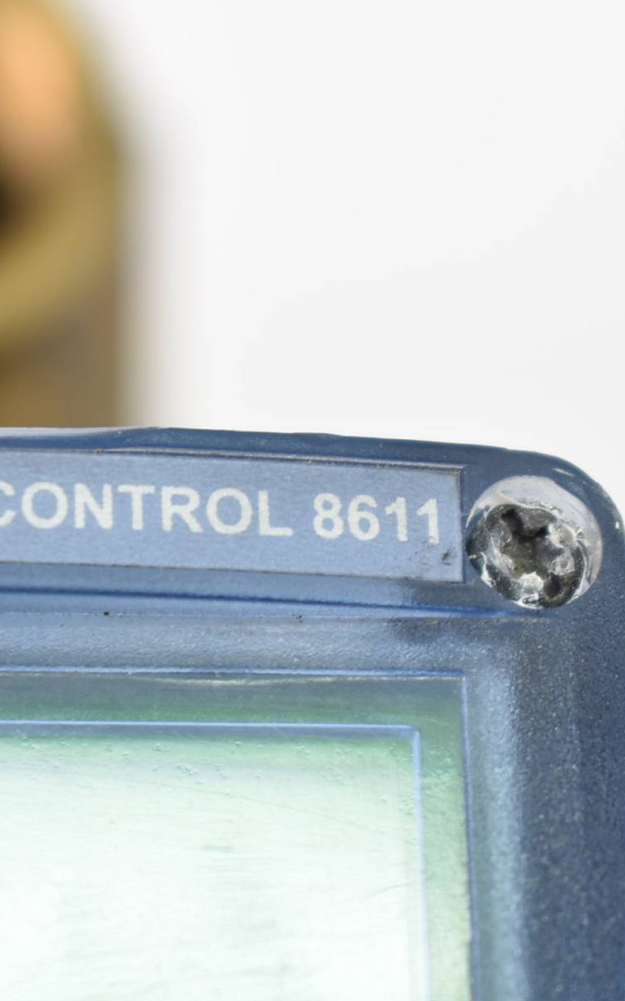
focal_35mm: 143
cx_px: -148
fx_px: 3898
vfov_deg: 14.6
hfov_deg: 9.0
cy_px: 555
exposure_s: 1/20
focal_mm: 52
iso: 100
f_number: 5.6
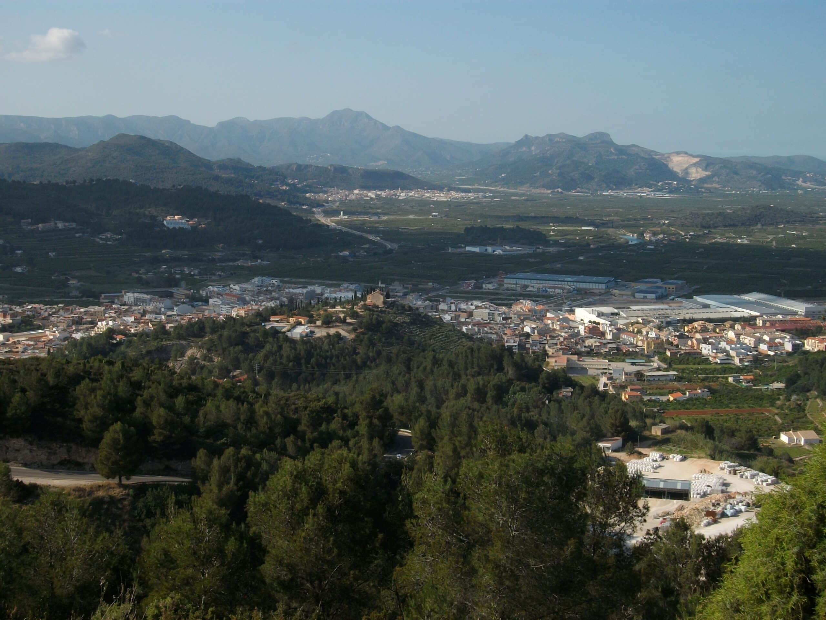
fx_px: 1193
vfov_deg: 29.1
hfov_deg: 38.2
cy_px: 310
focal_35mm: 50
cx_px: 413
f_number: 7
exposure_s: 1/267
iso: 80
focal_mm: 8.8
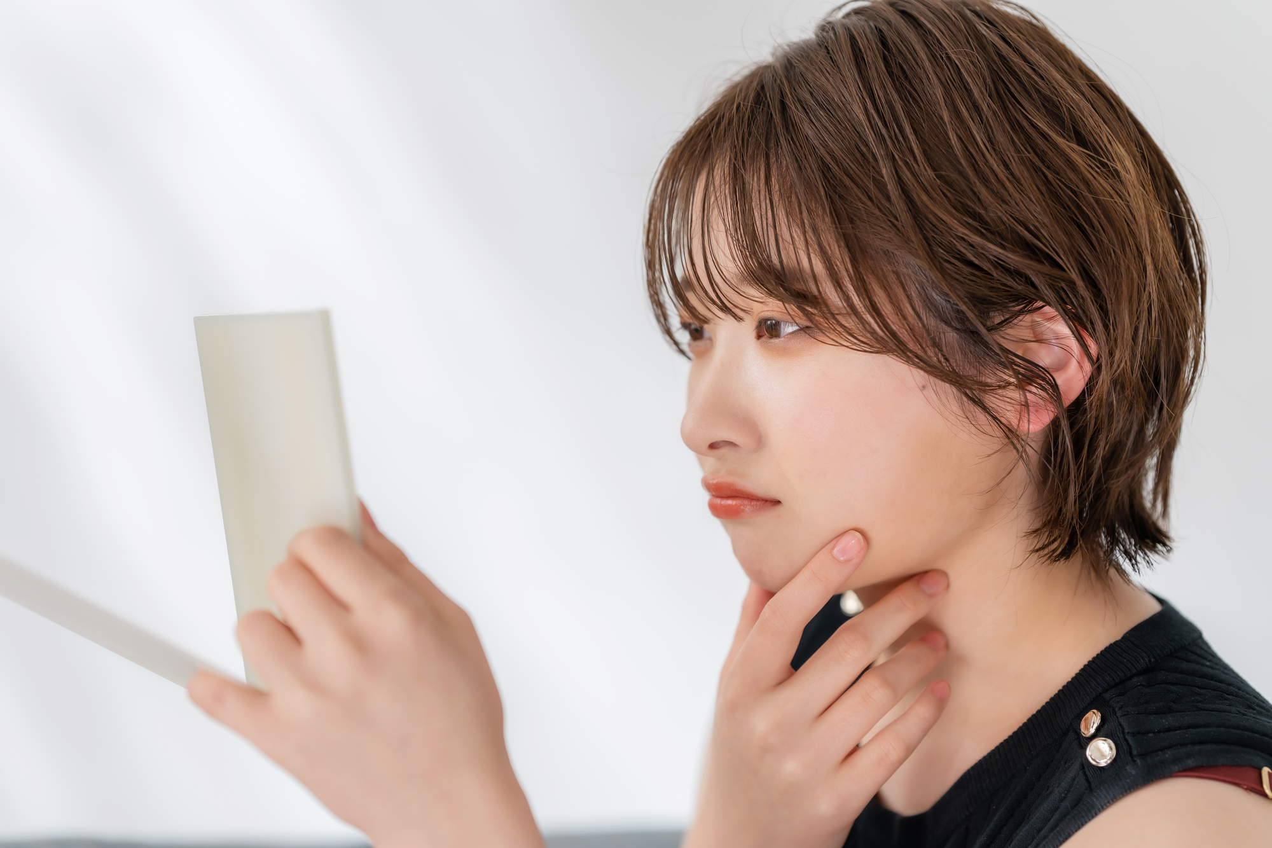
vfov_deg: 16.1
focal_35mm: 85
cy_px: 424
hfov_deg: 23.9
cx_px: 636
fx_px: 3003
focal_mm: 85
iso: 200
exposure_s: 1/200
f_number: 2.5
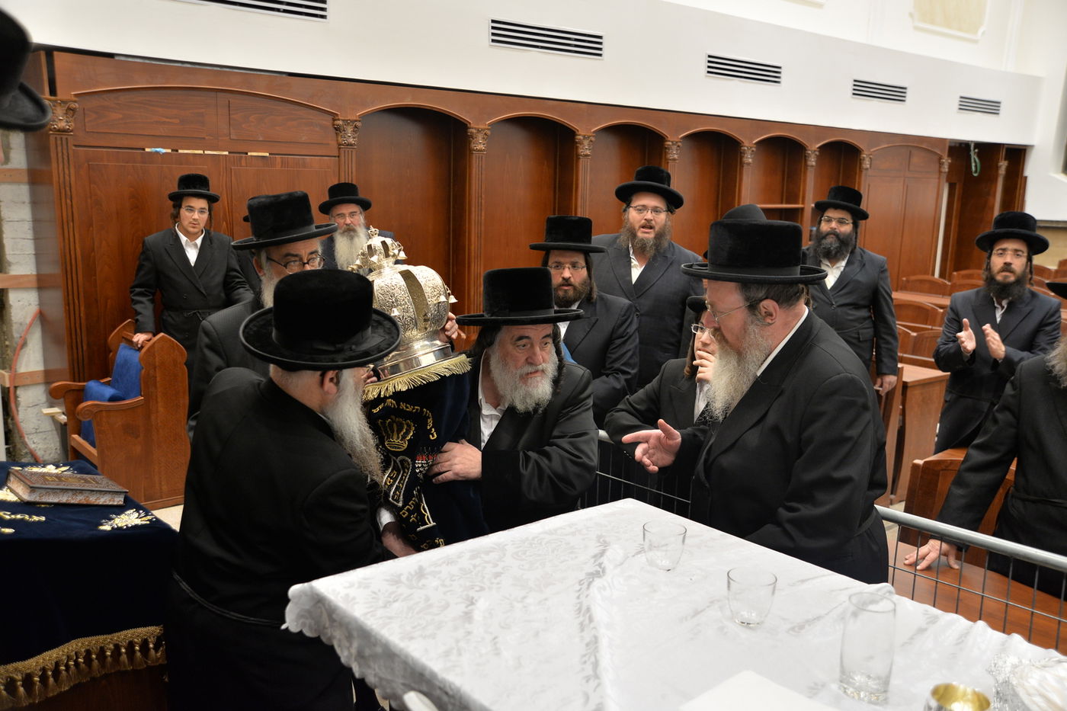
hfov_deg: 55.8
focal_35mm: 34
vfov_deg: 38.9
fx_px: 1008
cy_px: 356
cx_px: 534
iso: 800
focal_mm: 34
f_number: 4
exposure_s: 1/160
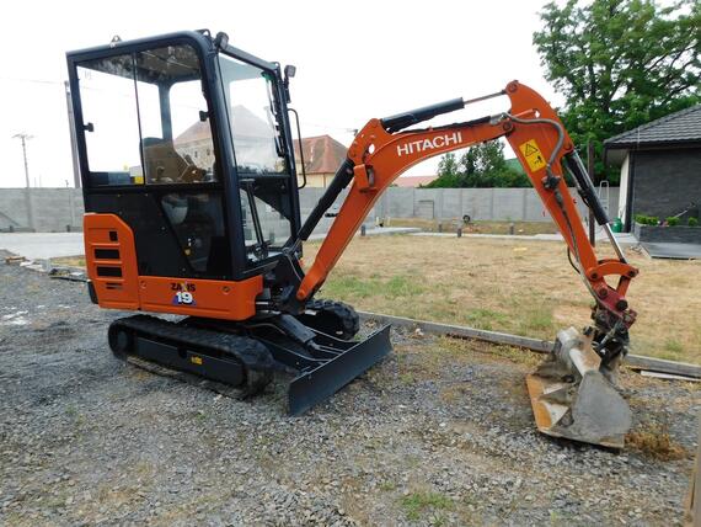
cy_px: 264
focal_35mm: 23
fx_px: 466
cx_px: 350
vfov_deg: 58.9
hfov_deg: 73.9
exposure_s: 1/125
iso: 125
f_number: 3
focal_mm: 4
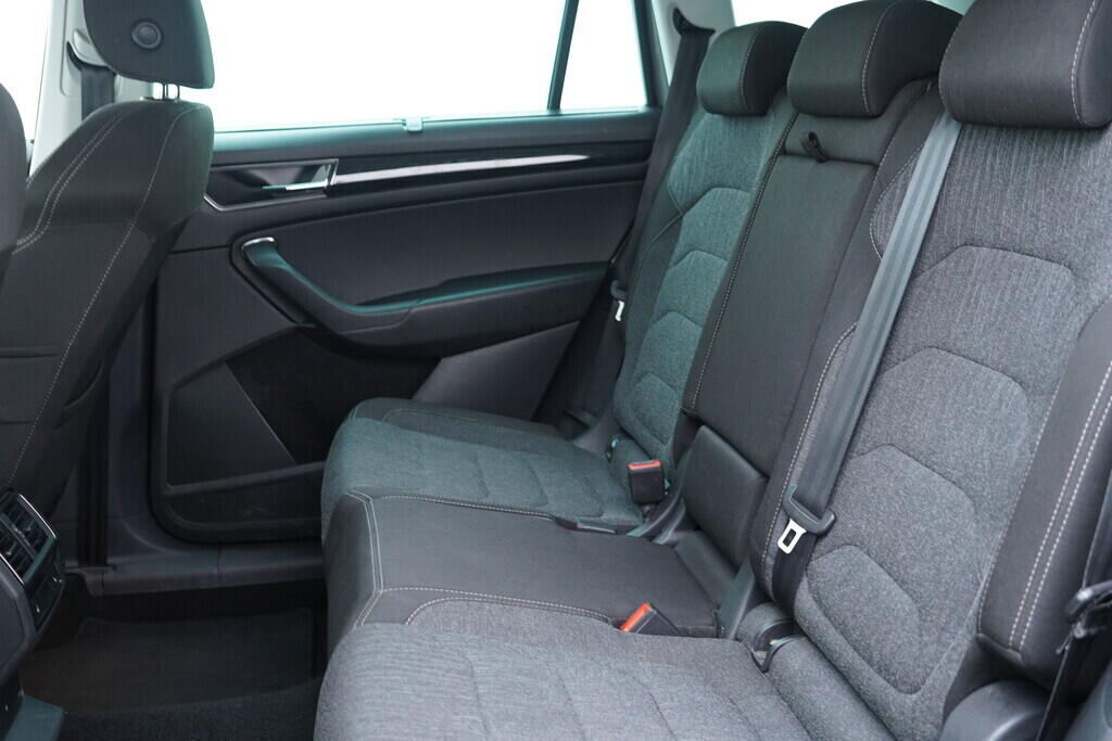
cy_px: 370
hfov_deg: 53.1
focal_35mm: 36
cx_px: 556
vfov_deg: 36.9
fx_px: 1112
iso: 640
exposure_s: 1/40
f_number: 2.8
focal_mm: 24
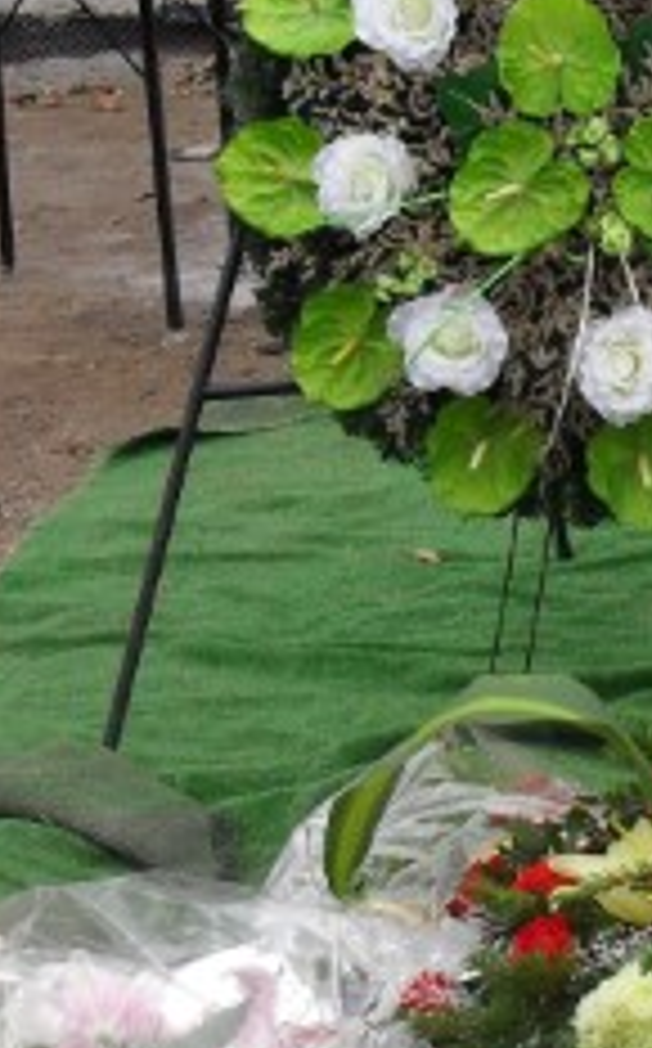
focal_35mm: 102
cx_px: 922
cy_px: 612
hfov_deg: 12.3
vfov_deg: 20.4
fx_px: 2909
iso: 100
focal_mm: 6.3
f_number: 3.2
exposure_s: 1/250
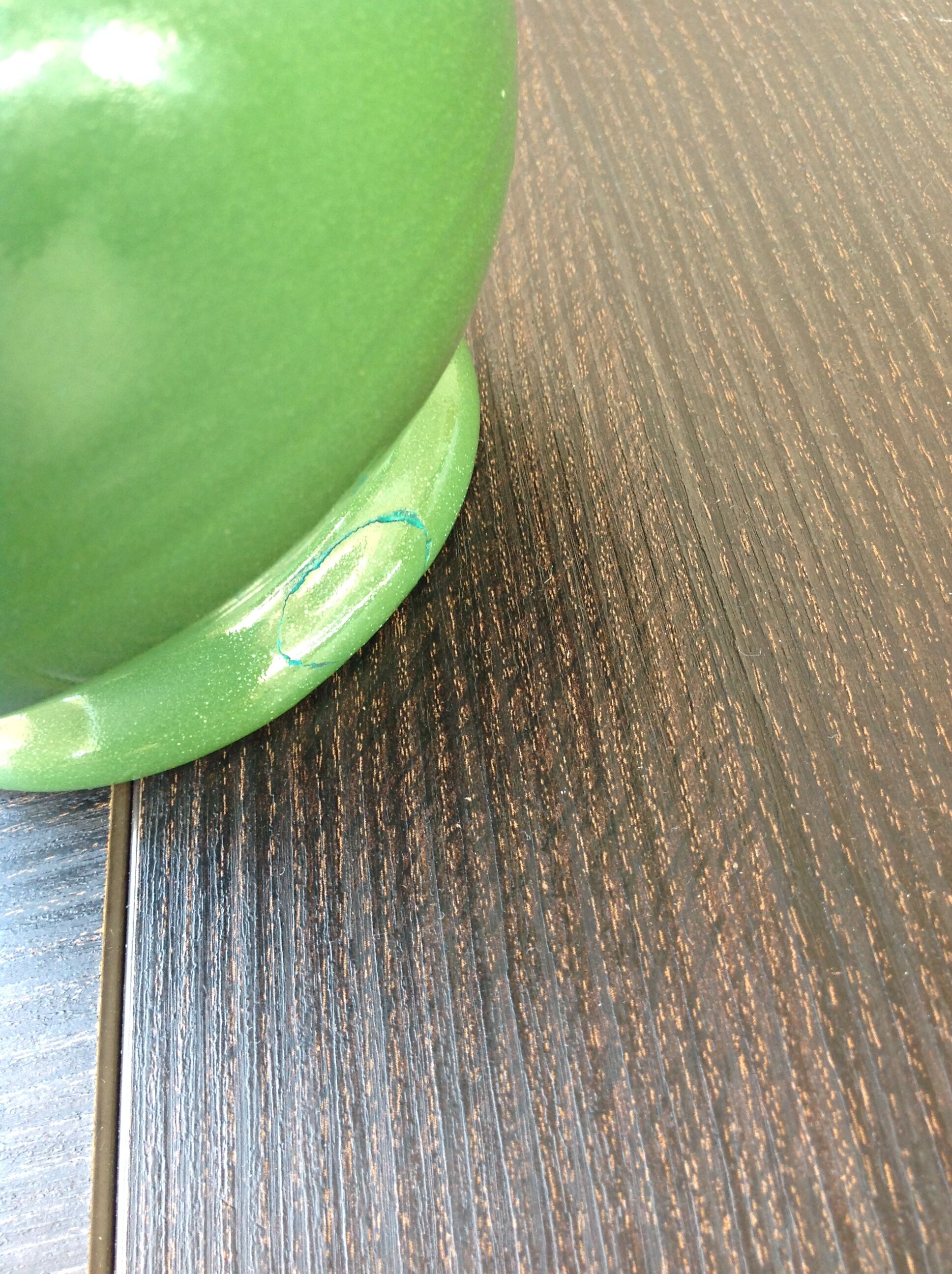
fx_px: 1287
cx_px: 476
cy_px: 637
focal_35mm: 35
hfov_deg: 40.6
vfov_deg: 52.7
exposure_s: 1/15
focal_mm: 4.28
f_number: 2.4
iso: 80
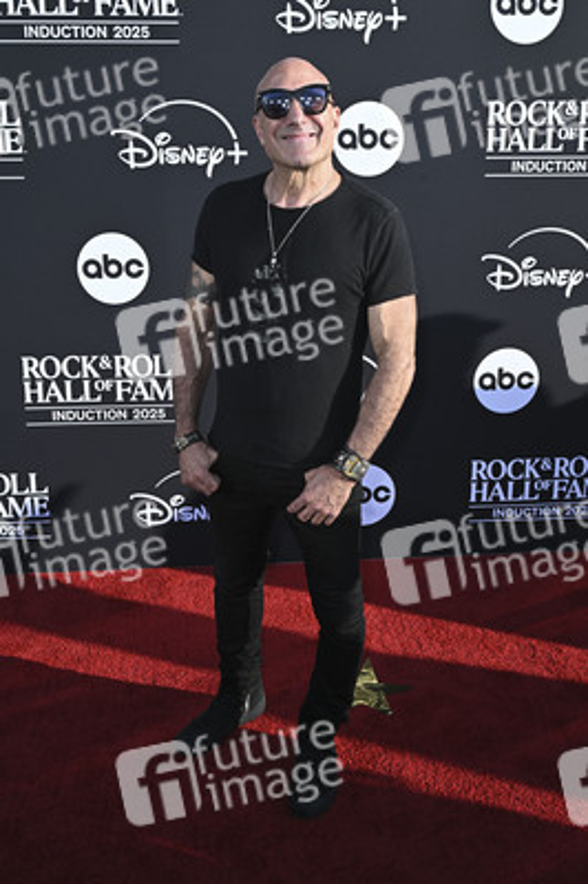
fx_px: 859
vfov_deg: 54.5
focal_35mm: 35
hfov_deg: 37.8
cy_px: 442
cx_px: 294
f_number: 9
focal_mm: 35
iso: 250
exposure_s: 1/320
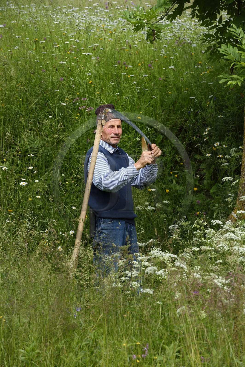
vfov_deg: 10.3
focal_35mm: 200
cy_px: 184
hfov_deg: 6.9
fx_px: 2044
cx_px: 122
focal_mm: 200
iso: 400
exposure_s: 1/250
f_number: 11
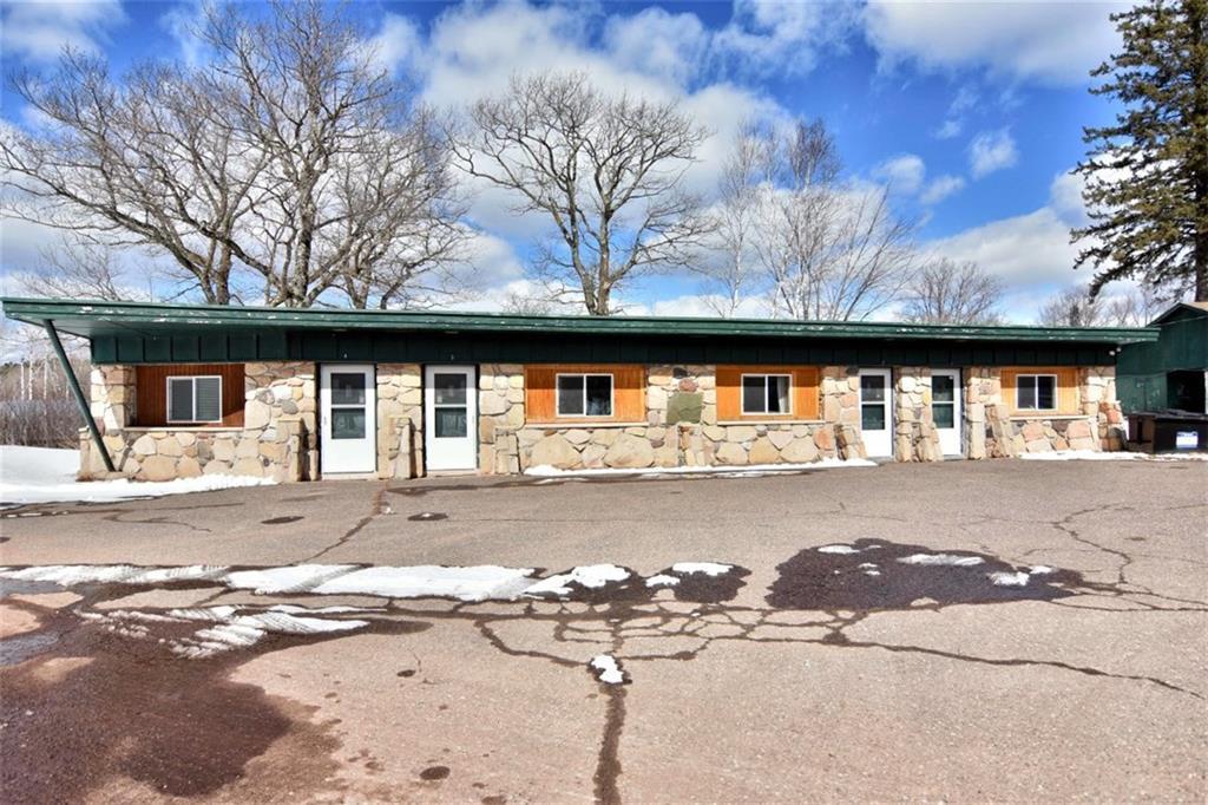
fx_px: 704
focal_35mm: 21
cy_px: 402
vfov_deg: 59.5
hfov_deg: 81.2
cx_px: 604
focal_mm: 14
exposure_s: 1/800
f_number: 5.6
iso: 100
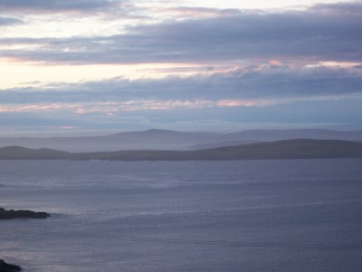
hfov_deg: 14.9
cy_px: 136
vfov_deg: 11.2
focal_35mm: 132
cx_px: 181
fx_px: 1380
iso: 80
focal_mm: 22
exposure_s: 1/45
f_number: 4.8
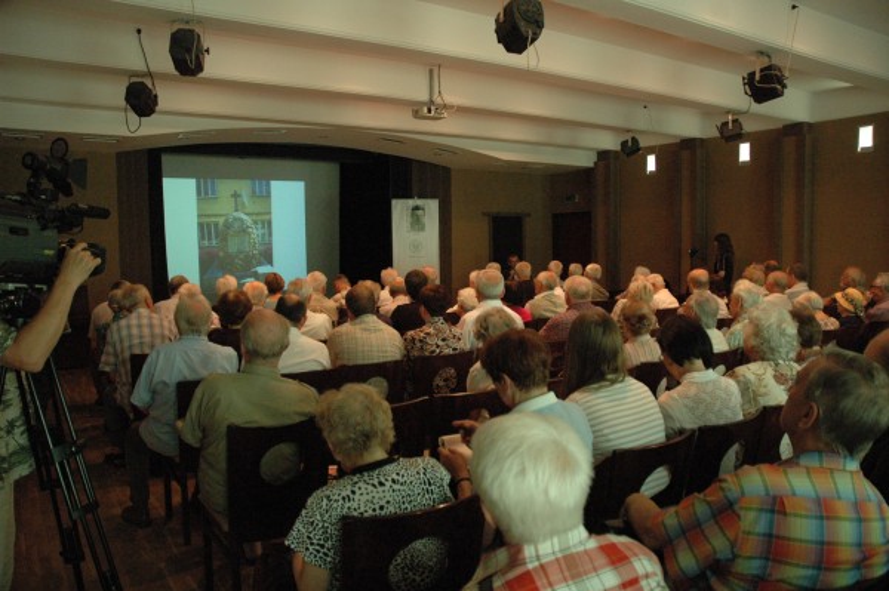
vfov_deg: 47.9
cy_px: 296
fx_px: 666
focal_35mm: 27
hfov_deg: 67.4
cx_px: 444
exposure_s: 1/60
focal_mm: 18
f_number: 3.5
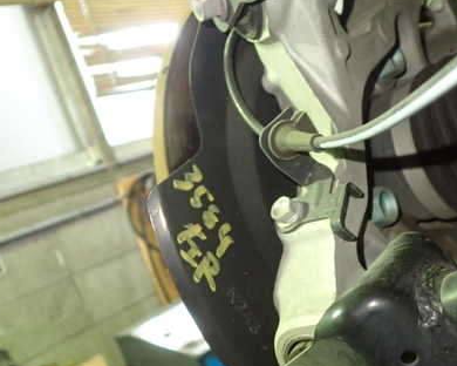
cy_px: 204
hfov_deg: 41.1
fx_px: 609
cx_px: 220
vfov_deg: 33.4
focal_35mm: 45
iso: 800
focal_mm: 5.4
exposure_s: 1/30
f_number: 2.3
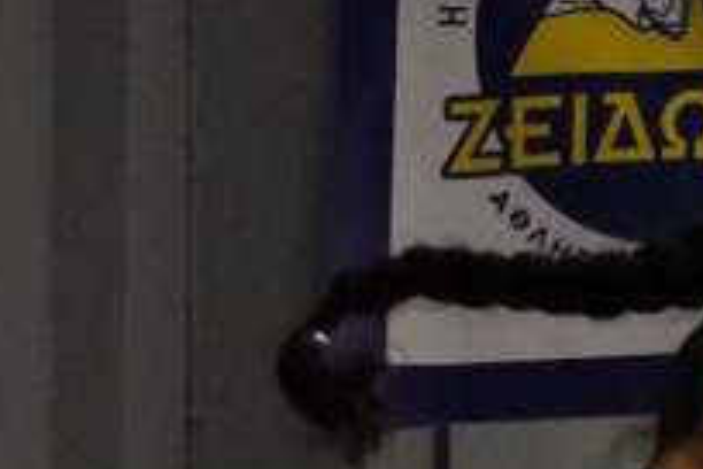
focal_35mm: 263
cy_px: 1617
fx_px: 5135
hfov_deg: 7.6
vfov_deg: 4.9
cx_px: 1335
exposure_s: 1/500
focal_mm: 27.7
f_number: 3.2
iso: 8000
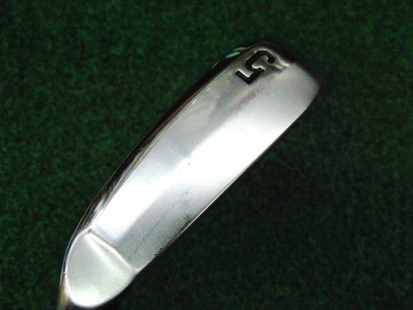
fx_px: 441
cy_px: 155
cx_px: 206
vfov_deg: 38.7
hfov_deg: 50.1
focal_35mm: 37
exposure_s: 1/800
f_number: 3.6
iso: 3200
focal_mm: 6.42
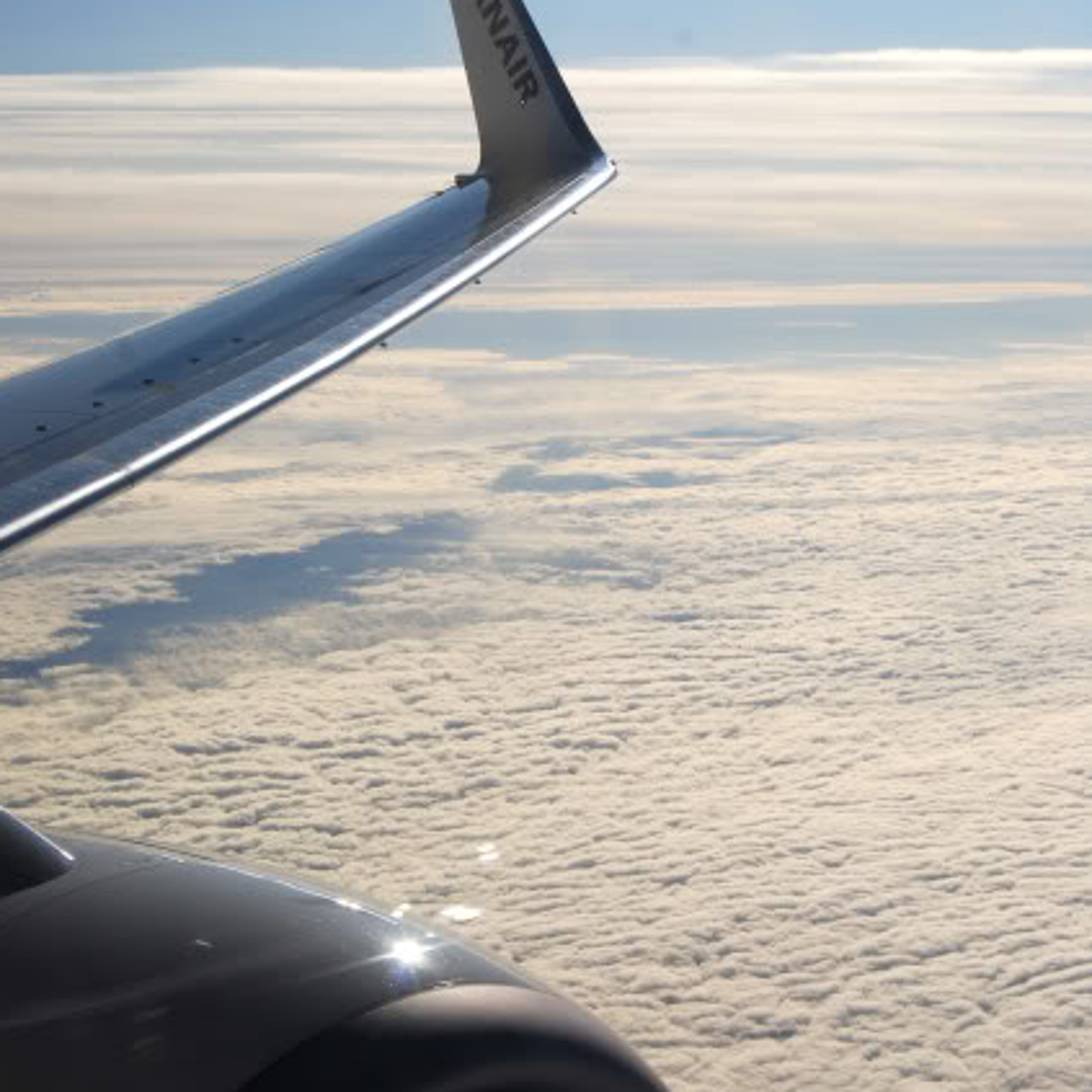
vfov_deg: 25.5
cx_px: 542
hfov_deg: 25.5
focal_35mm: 68
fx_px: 2414
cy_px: 483
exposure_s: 1/500
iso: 100
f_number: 11
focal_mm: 35
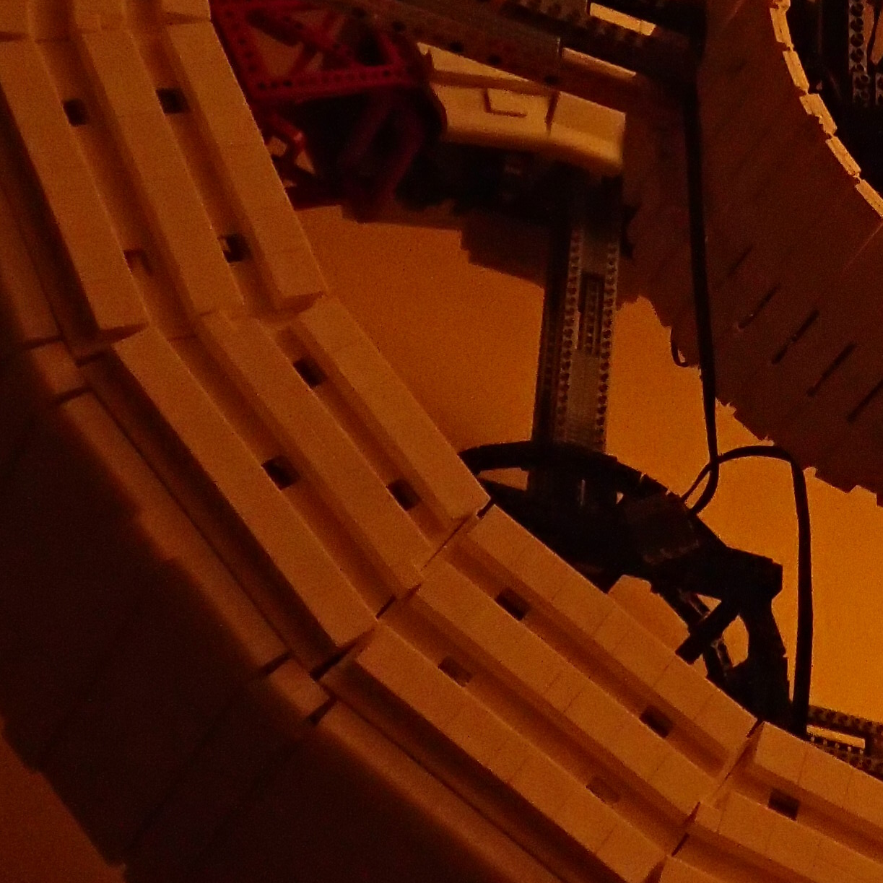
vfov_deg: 20.2
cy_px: 368
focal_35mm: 86
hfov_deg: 19.7
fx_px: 2482
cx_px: 849
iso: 1000
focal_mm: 5.5
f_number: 2.3
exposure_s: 1/30
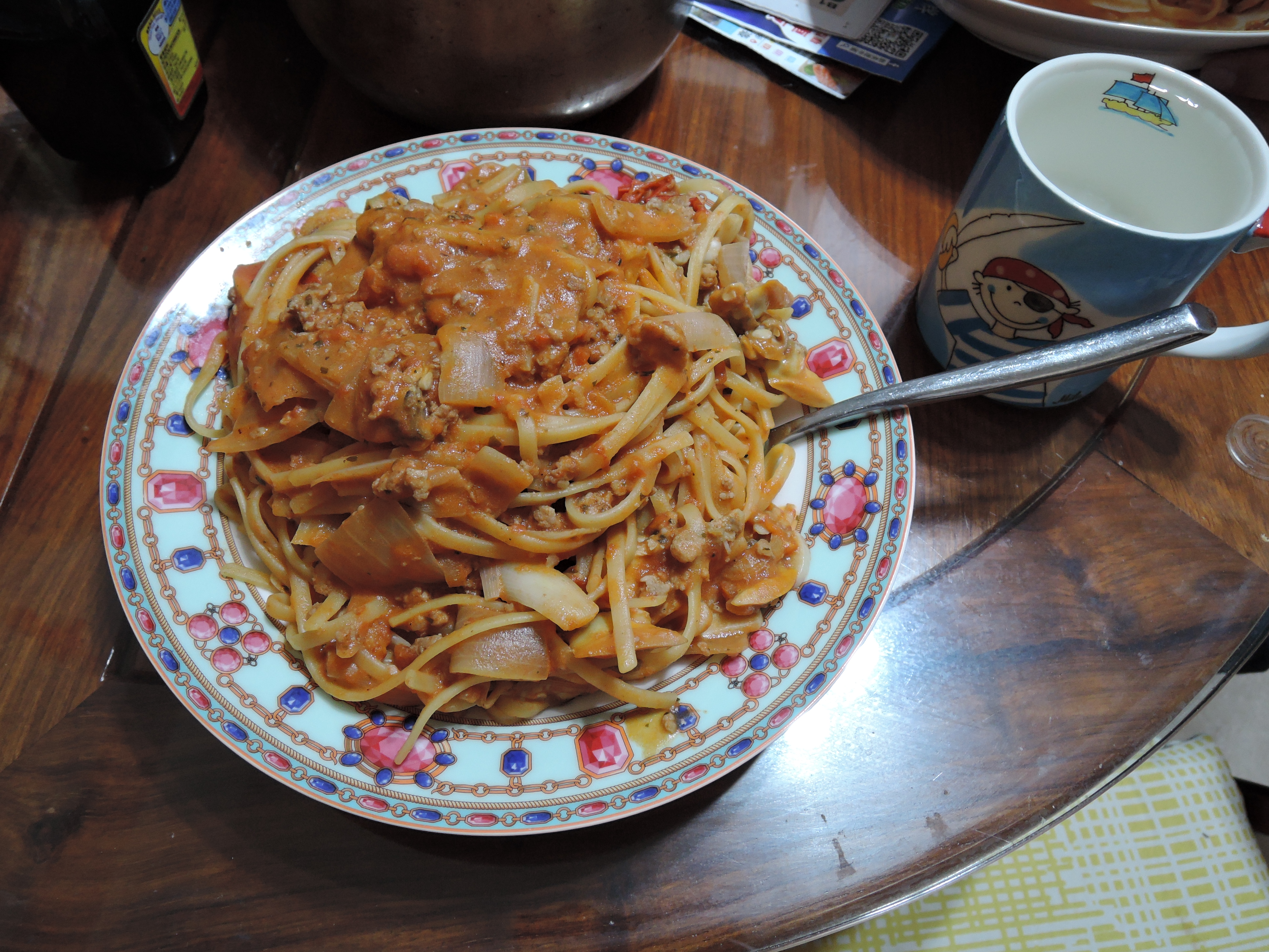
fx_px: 880
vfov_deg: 56.8
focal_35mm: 24
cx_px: 634
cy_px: 476
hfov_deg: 71.6
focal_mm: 5.1
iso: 360
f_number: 2.8
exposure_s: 1/30
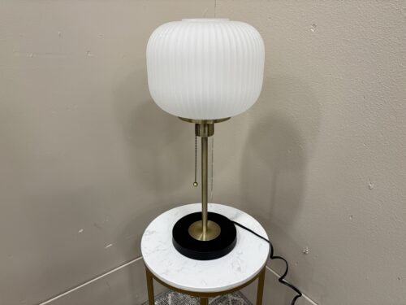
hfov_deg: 67.3
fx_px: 305
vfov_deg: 53.1
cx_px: 203
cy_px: 152
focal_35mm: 26
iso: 250
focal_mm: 5.96
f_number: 1.6
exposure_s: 1/60
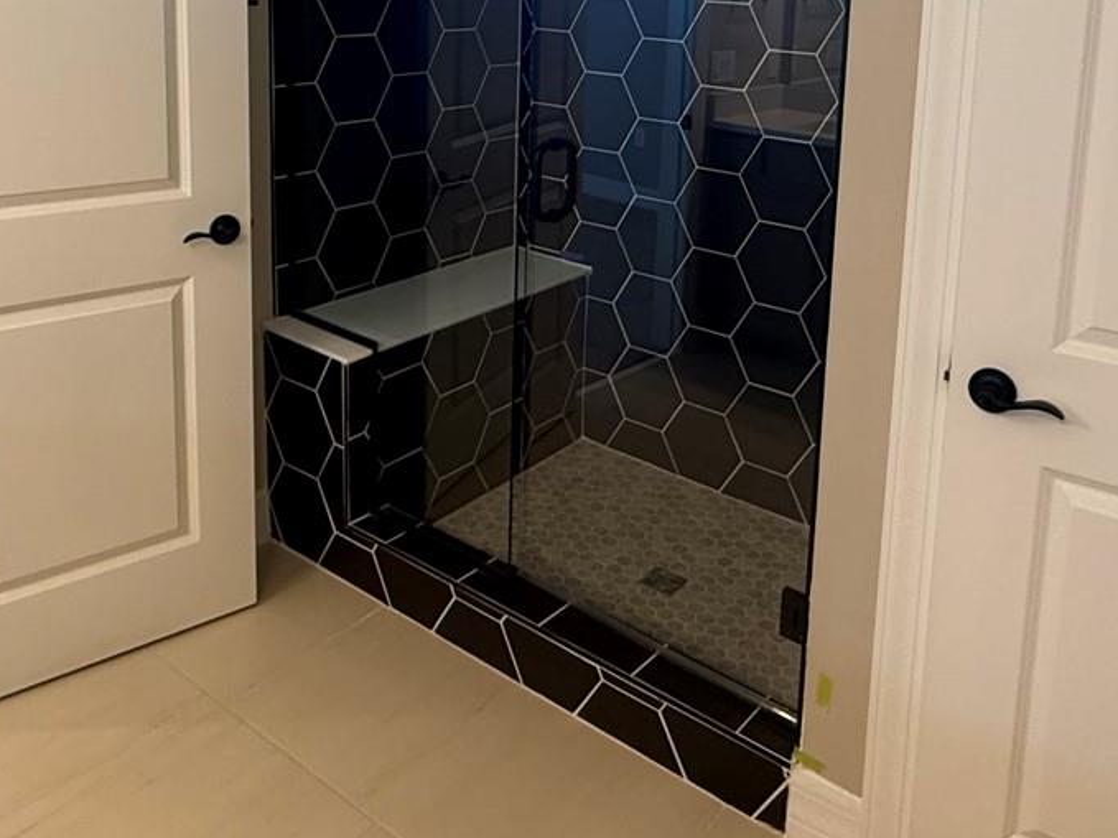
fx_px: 1066
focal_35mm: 33
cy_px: 117
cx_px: 565
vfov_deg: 40.3
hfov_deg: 55.4
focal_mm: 2.22
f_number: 2.2
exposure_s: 1/60
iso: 200
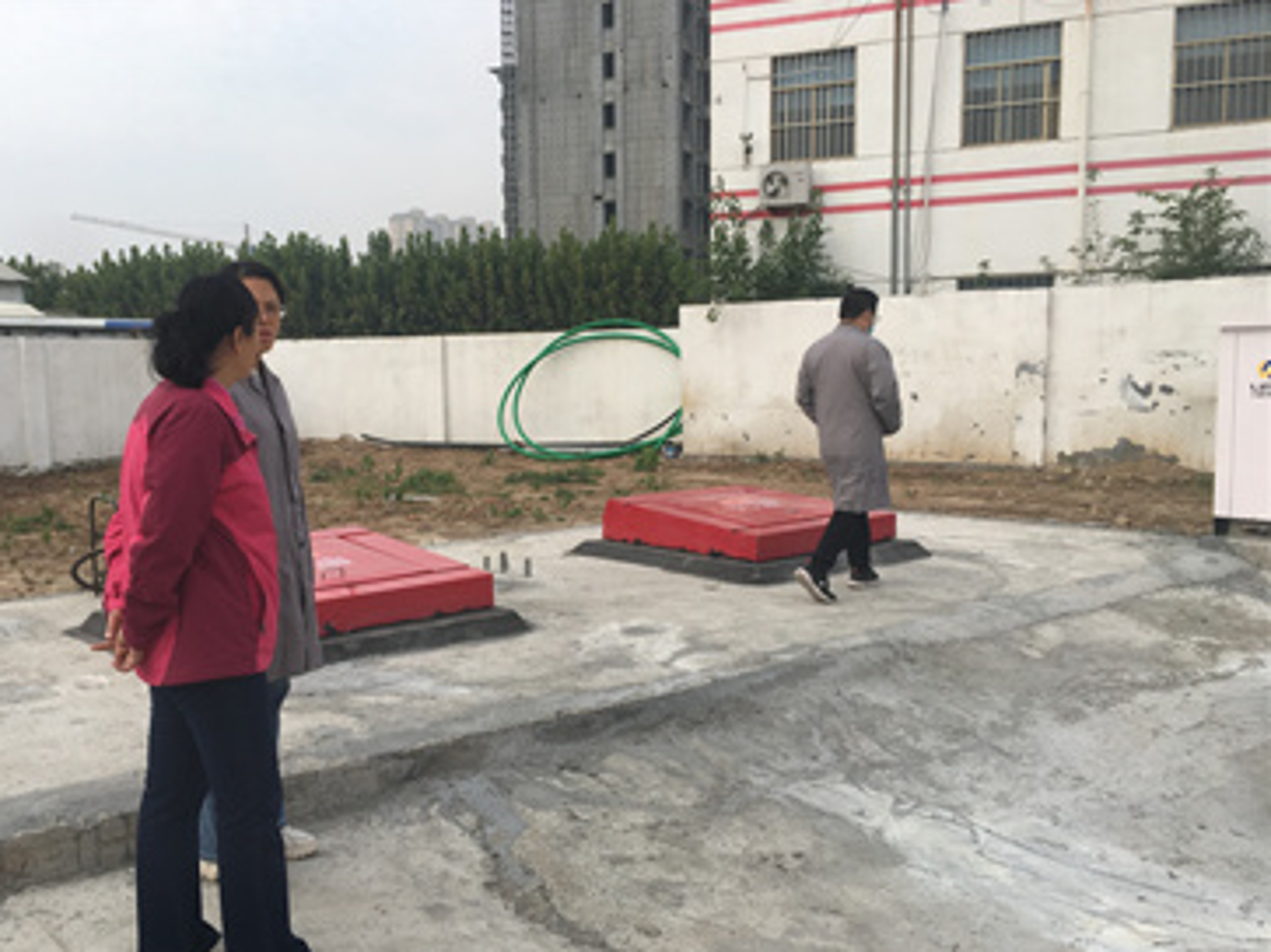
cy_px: 511
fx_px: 1175
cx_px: 574
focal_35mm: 32
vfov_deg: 44.1
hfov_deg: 56.7
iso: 25
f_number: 2.2
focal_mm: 4.15
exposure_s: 1/986
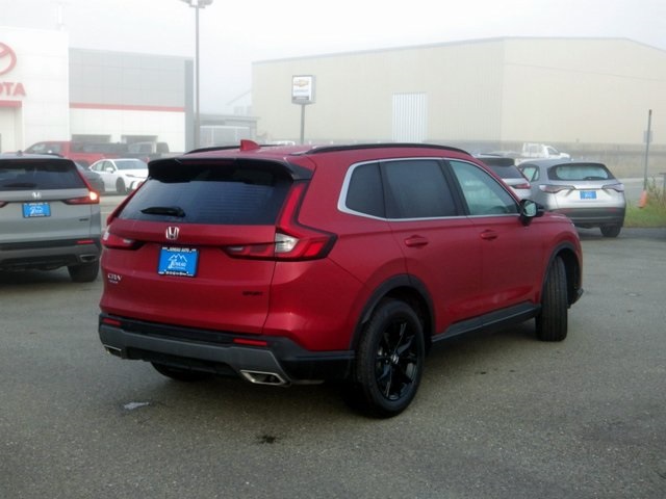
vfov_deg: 29.1
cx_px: 333
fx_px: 962
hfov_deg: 38.2
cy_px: 250
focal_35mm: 50
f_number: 3.8
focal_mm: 9
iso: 100
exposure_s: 1/125
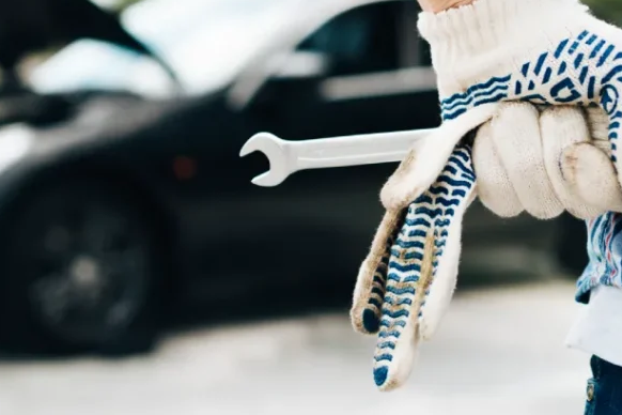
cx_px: 215
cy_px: 133
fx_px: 1520
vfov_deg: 15.5
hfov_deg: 23.0
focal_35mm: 88
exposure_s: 1/400
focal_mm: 50
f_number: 3.5
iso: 250
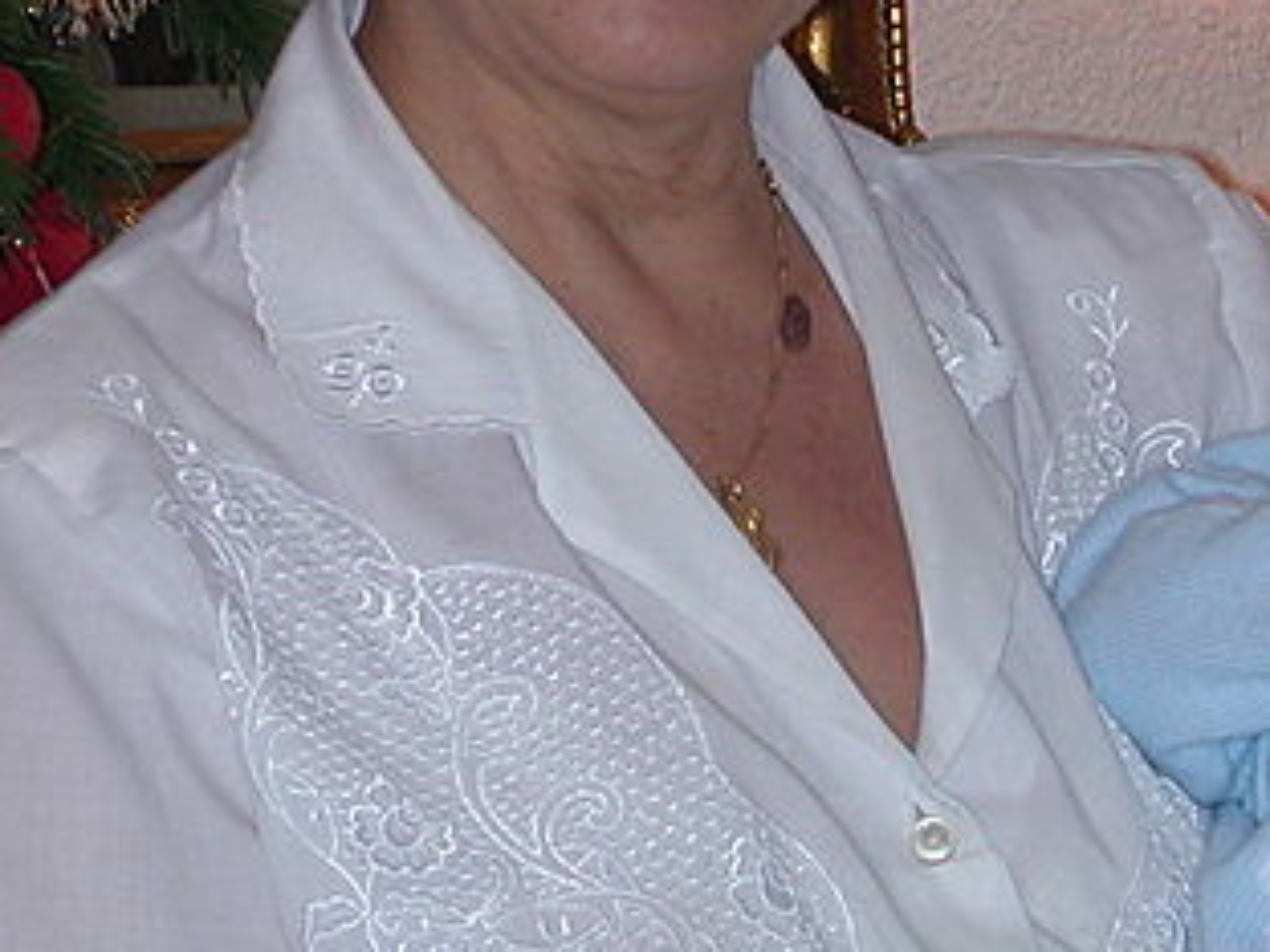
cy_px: 179
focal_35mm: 158
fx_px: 5797
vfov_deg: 9.4
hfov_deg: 12.5
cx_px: 737
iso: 100
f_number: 4
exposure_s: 1/59.9
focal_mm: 11.8
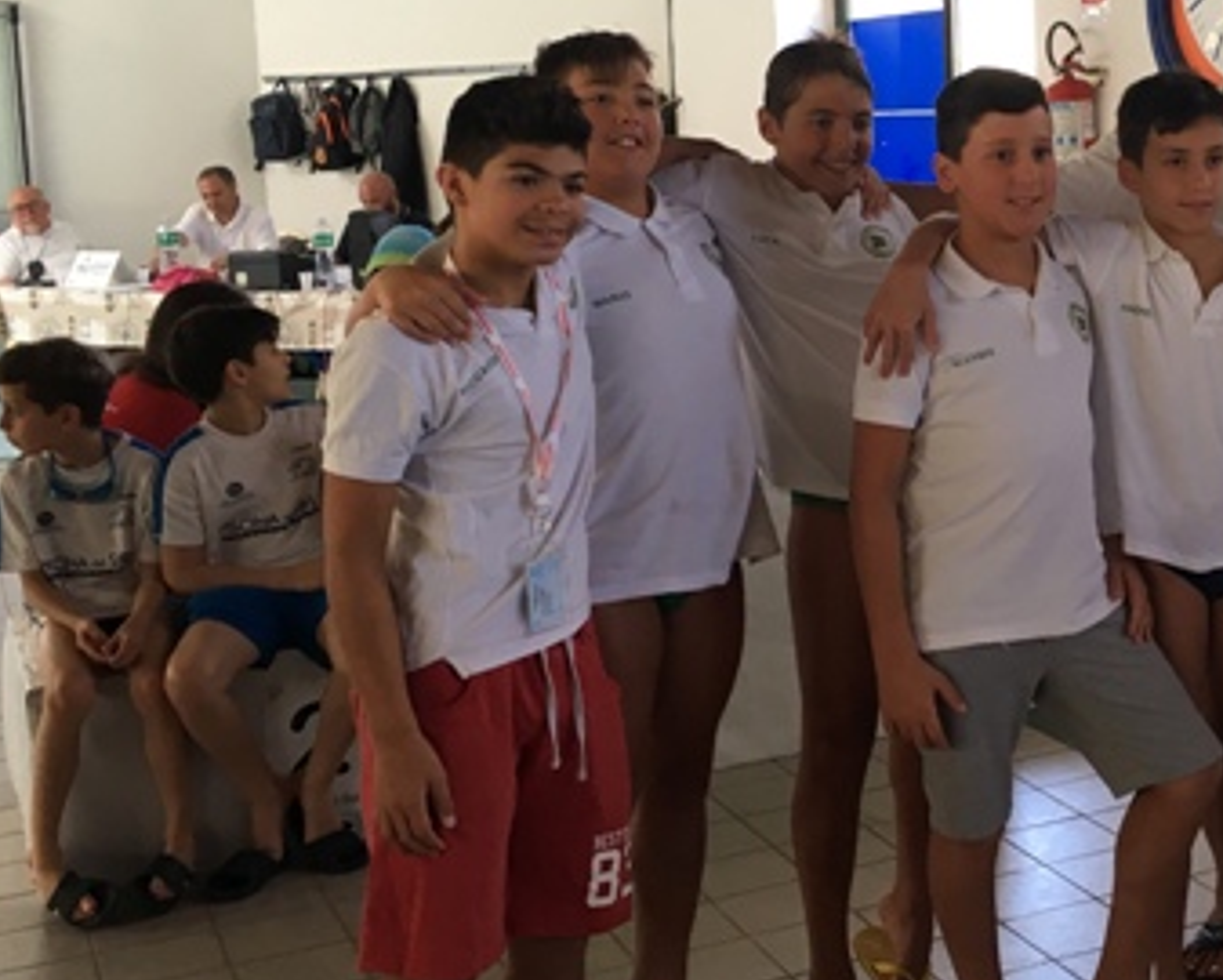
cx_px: 1087
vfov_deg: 27.0
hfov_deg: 32.0
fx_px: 2028
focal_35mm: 56
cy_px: 319
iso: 32
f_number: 2.2
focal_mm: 4.15
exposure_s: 1/33
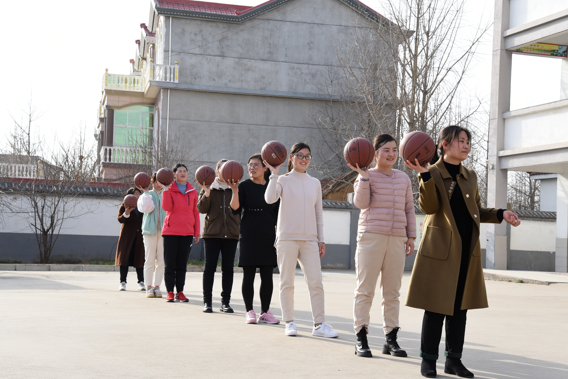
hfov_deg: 32.4
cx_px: 302
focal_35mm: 62
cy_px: 196
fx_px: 978
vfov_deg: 21.9
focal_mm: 56
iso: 500
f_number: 8
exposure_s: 1/320
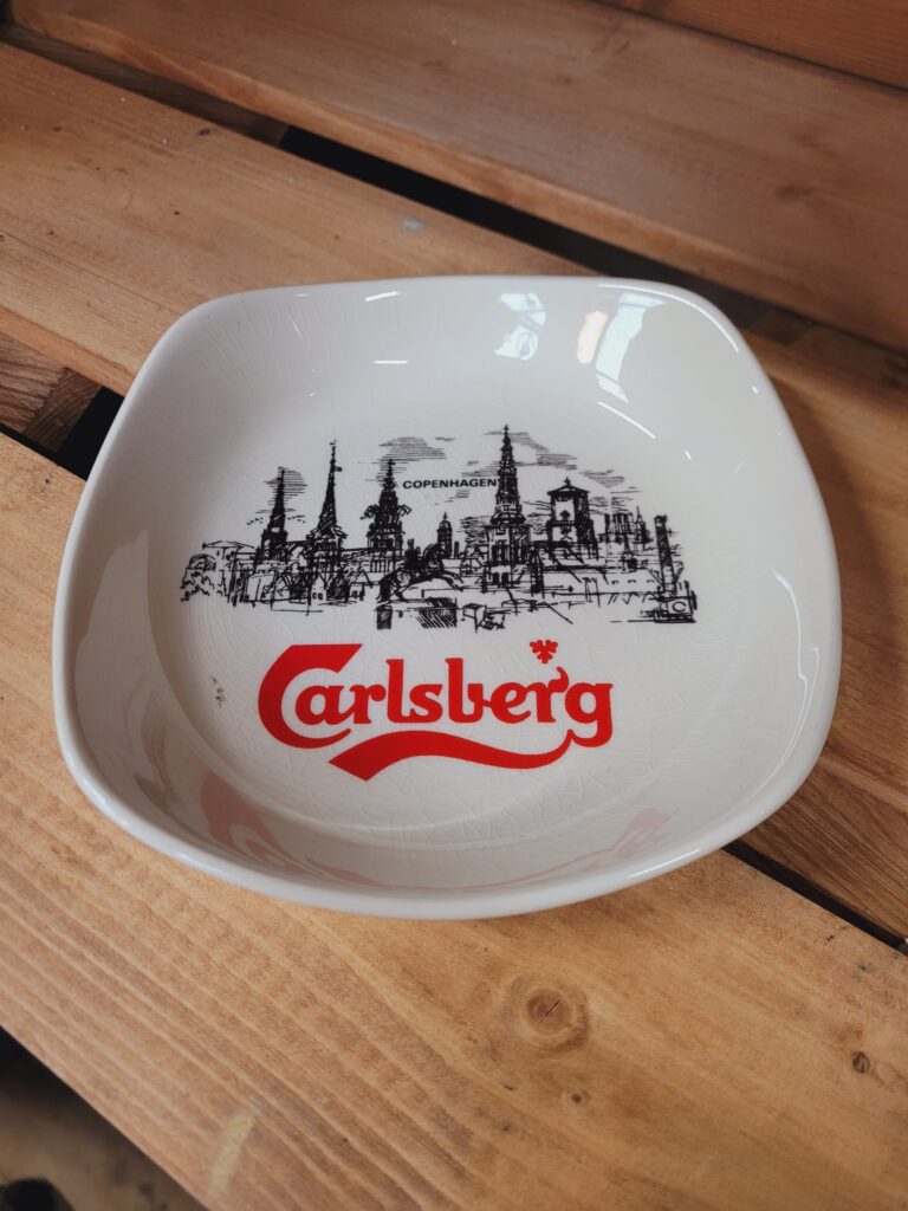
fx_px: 909
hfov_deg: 53.1
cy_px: 606
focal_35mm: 26
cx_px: 454
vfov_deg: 67.3
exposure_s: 1/50
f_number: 1.8
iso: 250
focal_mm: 5.4
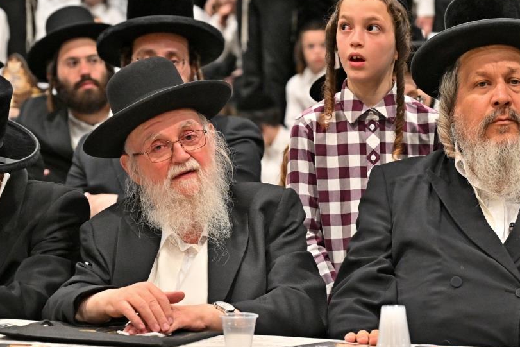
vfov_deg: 7.7
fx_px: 2571
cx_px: 304
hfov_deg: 11.5
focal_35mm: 178
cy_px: 148
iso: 1250
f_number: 4
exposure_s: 1/250
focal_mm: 94
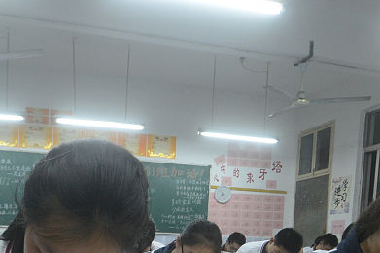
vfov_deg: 28.1
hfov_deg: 45.0
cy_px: 285
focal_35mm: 43
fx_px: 453
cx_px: 140
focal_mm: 14
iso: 1600
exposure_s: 1/60
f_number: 2.8
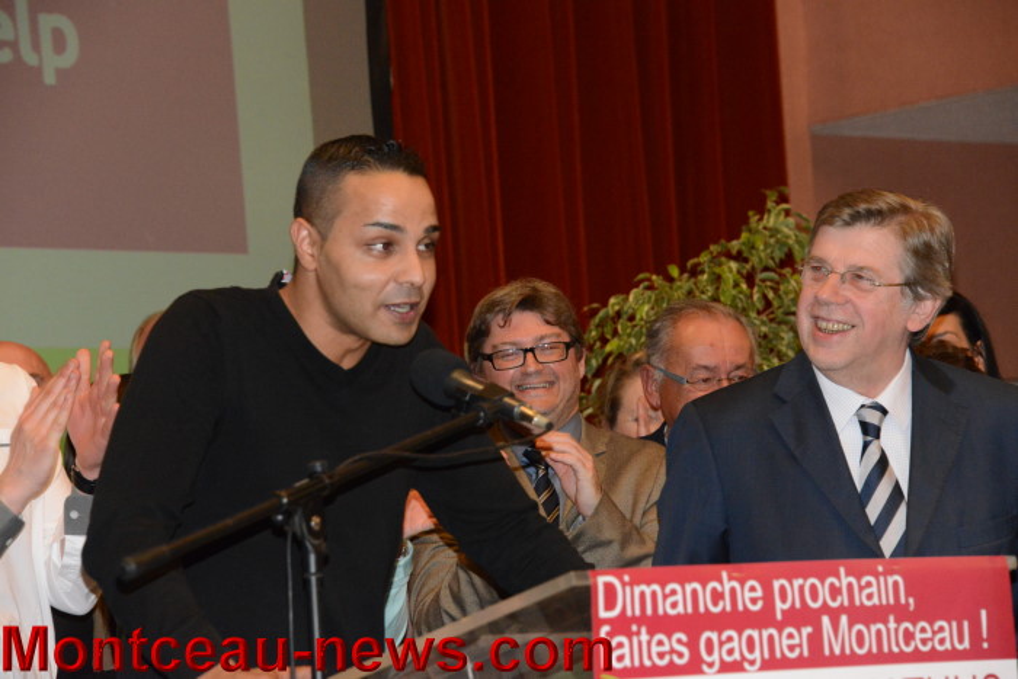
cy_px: 340
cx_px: 509
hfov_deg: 13.7
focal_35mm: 150
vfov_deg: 9.2
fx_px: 4242
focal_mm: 150
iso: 6400
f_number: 8
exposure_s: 1/160
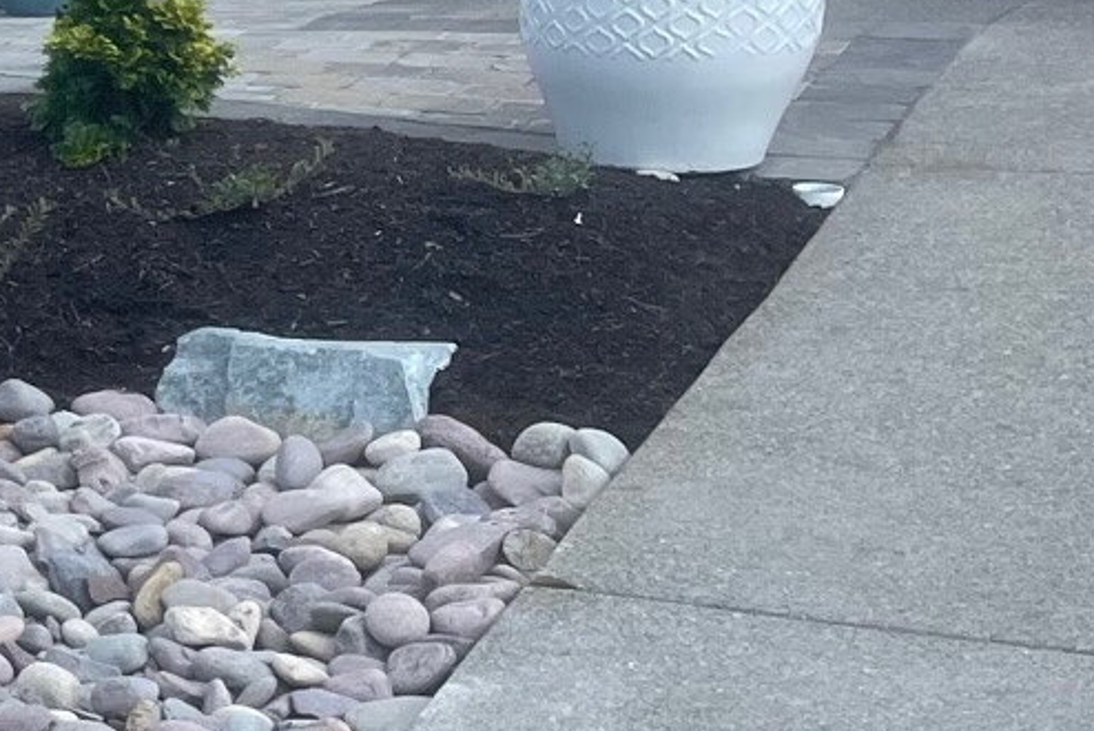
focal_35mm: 112
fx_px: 3405
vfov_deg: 12.2
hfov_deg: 15.2
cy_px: 321
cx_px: -1008
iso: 32
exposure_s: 1/1642
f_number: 1.6
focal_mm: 4.2
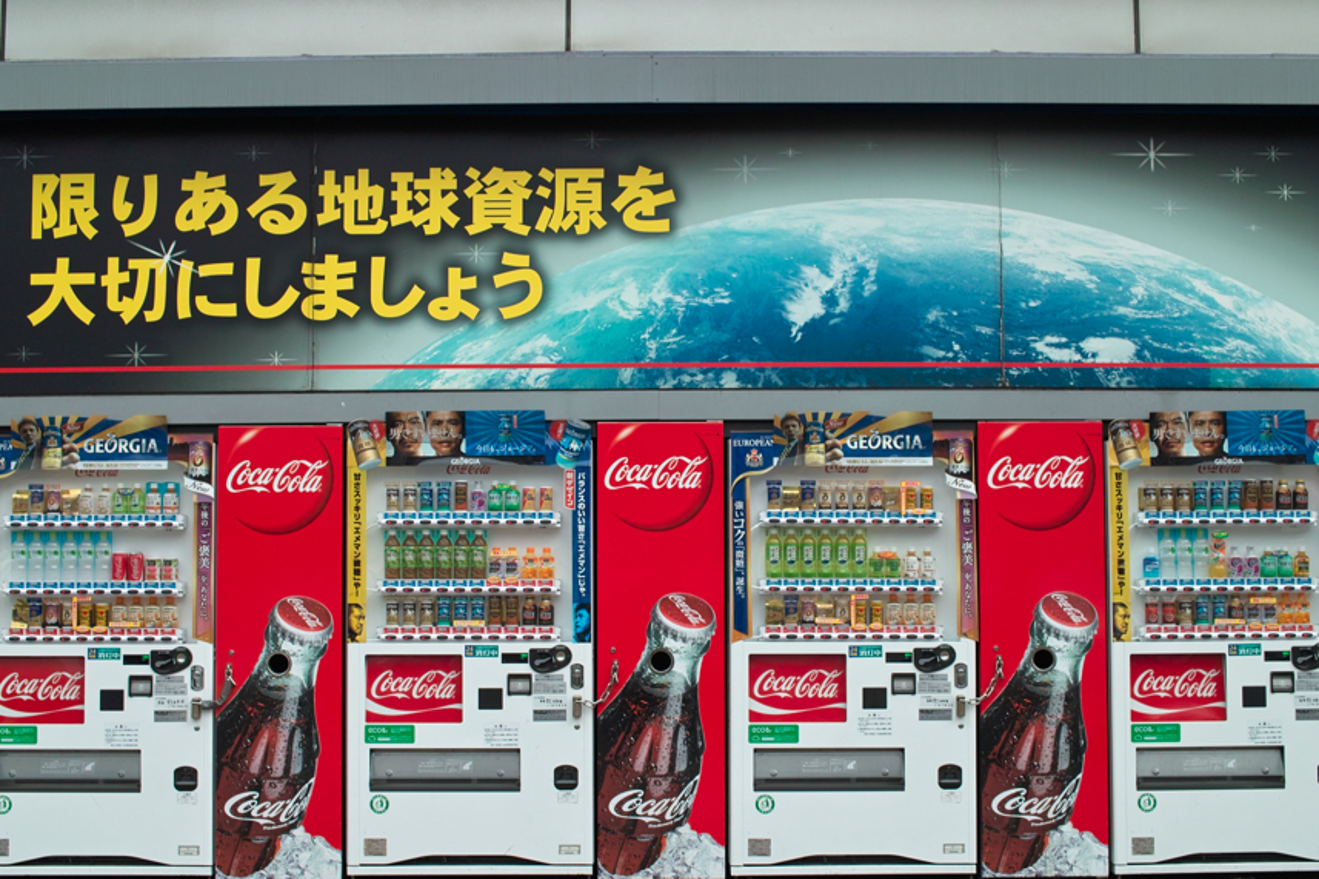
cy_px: 425
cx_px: 656
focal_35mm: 49
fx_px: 1795
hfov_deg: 40.4
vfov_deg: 27.5
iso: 100
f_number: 5.6
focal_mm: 24.2
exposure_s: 1/60
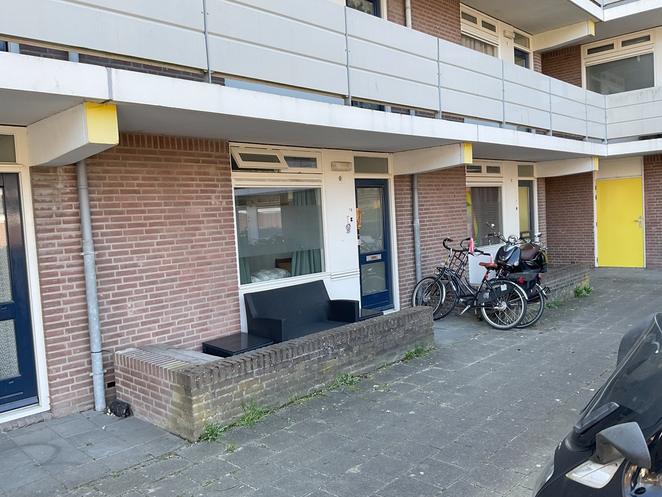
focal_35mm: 29
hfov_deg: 61.7
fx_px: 555
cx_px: 331
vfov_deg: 48.2
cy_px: 248
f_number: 1.8
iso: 16
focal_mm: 3
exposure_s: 1/103
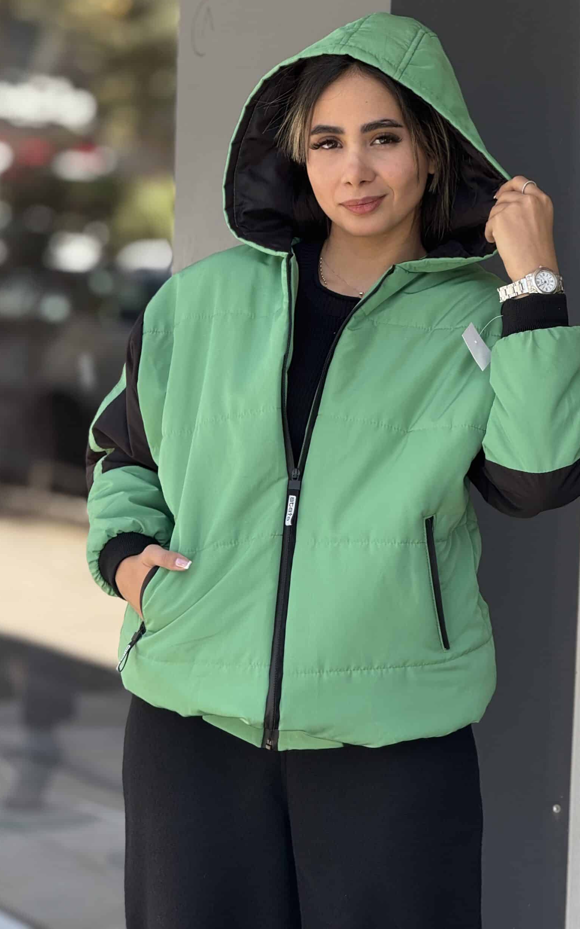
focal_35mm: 132
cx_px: 329
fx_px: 3338
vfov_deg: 15.8
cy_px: 448
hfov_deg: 9.9
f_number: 2.8
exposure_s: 1/130
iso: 64
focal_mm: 15.66
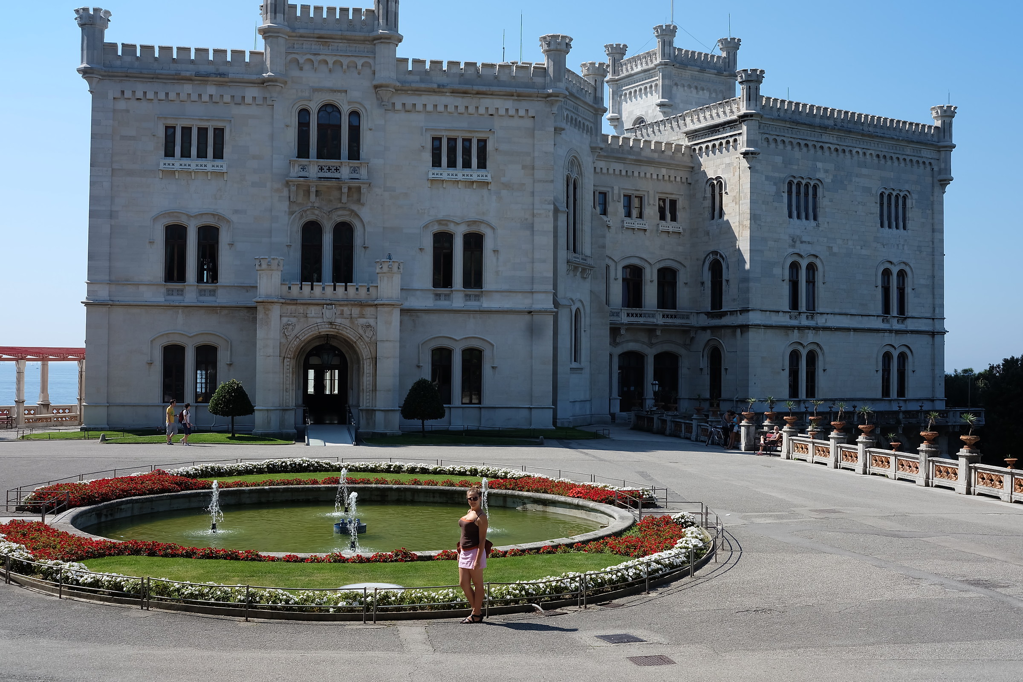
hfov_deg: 47.4
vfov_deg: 32.6
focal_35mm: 41
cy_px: 341
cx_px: 512
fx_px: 1165
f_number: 8
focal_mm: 27
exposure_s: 1/420
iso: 200
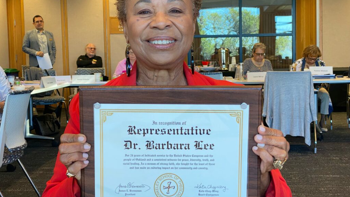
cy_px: 86
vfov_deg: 21.1
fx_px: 529
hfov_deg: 36.6
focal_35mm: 57
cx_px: 175
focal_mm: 6
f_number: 2
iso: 160
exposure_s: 1/120
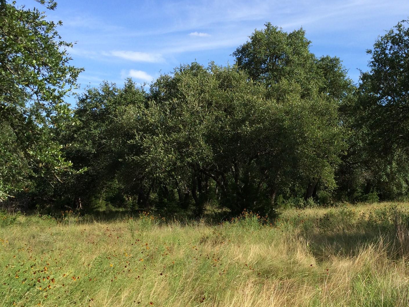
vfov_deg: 34.1
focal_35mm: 42
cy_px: 198
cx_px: 264
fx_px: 496
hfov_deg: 44.3
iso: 32
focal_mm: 4.15
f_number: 2.2
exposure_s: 1/1282
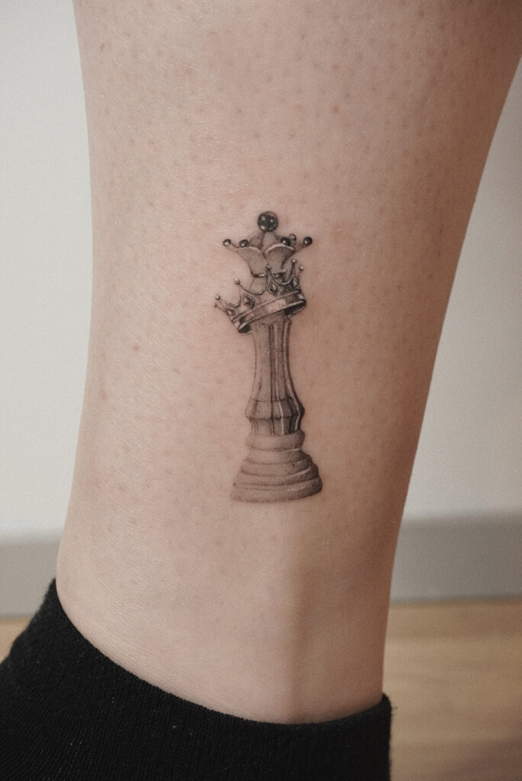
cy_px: 390
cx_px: 261
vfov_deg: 33.4
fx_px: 1303
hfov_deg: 22.7
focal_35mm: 60
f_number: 8
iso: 2000
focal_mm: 40
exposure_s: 1/50
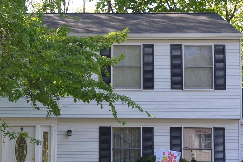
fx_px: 715
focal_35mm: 106
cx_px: 51
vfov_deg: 12.9
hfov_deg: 19.1
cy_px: 115
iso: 140
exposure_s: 1/125
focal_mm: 24
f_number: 5.6
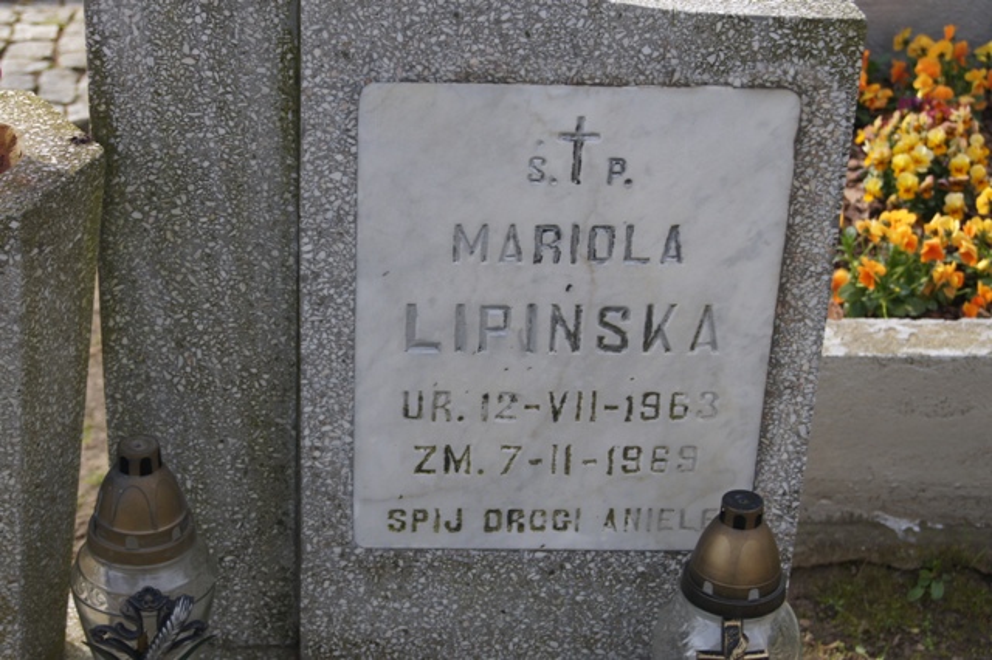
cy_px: 330
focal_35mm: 75
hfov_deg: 27.0
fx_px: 2066
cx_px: 496
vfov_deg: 18.2
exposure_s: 1/200
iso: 200
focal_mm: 50
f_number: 9
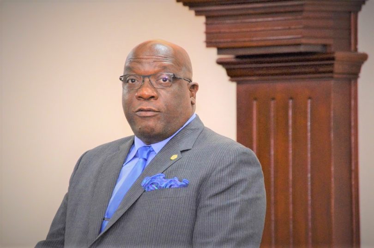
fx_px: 3113
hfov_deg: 6.9
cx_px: 187
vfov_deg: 4.6
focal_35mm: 300
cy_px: 124
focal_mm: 200
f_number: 5.6
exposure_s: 1/200
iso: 3200
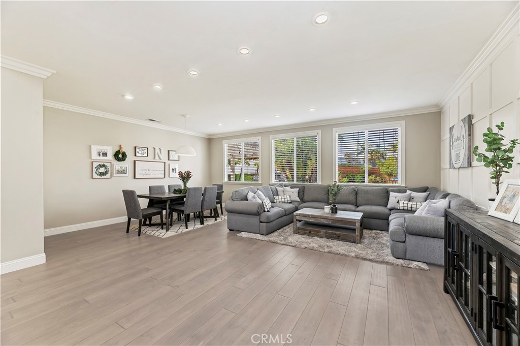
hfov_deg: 104.3
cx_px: 260
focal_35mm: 14
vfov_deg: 81.1
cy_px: 173
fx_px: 202
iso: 500
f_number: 10
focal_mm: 14
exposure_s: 1/15
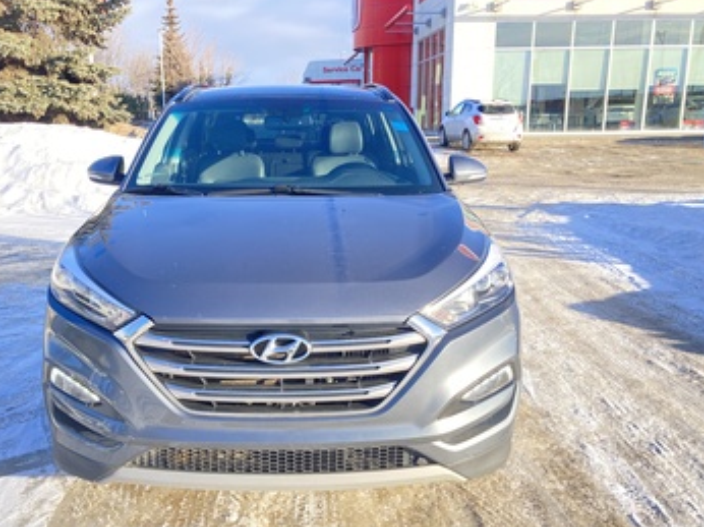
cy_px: 290
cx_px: 291
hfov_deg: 53.7
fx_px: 691
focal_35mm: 34
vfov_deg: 41.7
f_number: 1.8
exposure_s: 1/188
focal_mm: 3.99
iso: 20
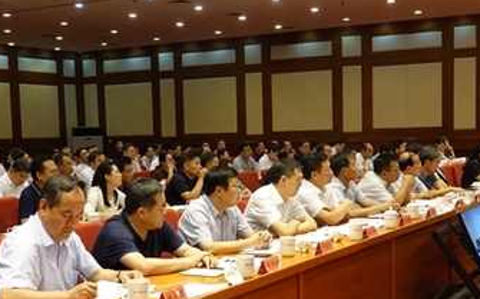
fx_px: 758
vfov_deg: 22.2
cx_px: 241
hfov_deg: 35.1
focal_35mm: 58
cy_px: 219
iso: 320
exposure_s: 1/40
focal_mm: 11.51
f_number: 2.8
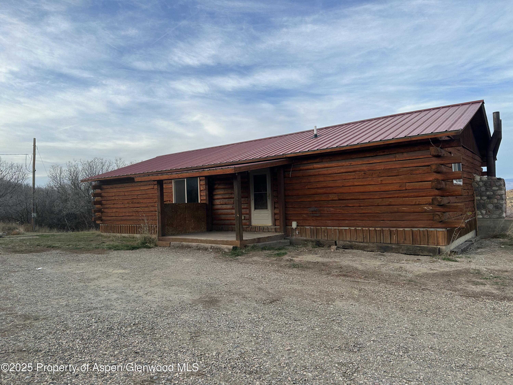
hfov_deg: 71.6
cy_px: 192
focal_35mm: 24
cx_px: 256
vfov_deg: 56.8
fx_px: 356
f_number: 1.78
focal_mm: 6.86
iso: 80
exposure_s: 1/729
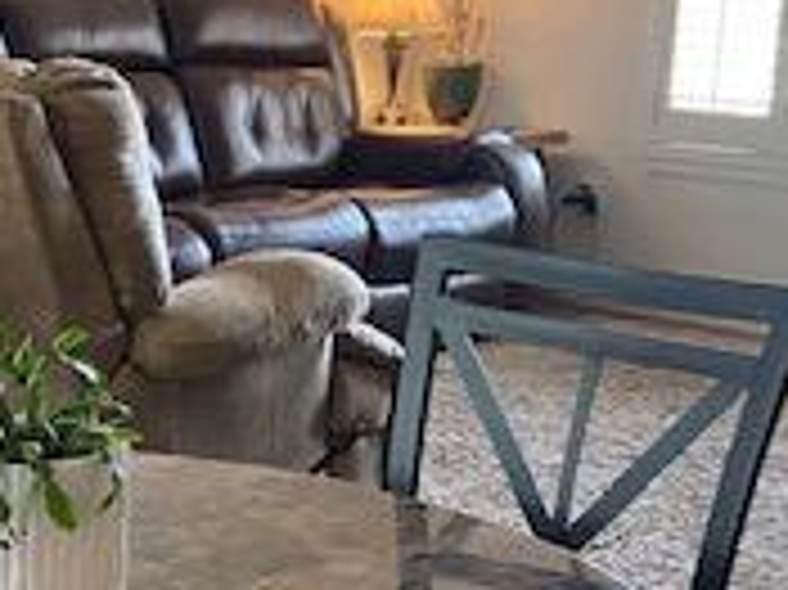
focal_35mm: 95
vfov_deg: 15.4
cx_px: 108
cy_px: 486
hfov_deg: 20.3
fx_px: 2161
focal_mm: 4.25
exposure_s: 1/60
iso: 160
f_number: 1.8
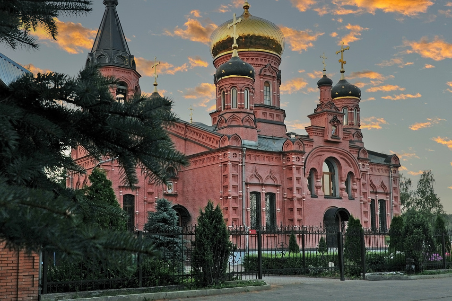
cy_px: 112
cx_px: 204
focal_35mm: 41
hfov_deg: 47.4
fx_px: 514
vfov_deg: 32.4
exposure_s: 1/30
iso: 320
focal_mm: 28
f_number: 9
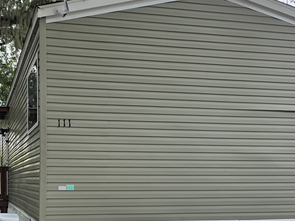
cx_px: 70
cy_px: 176
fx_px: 418
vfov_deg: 29.0
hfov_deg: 37.8
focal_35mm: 49
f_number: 1.7
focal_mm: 6.3
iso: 80
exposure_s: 1/1449
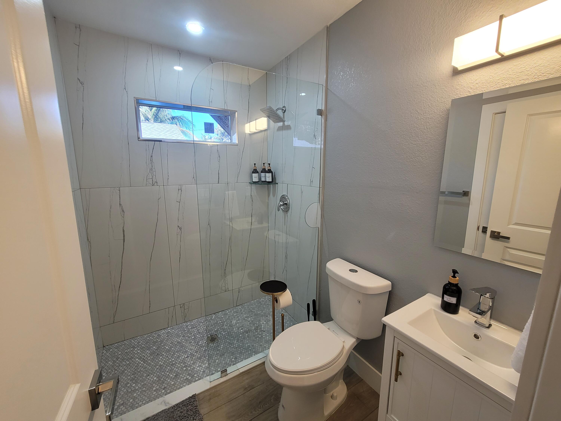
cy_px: 210
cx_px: 280
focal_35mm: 13
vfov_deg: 89.9
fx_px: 211
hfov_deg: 106.2
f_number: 2.2
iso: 160
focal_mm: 2.2
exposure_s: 1/60
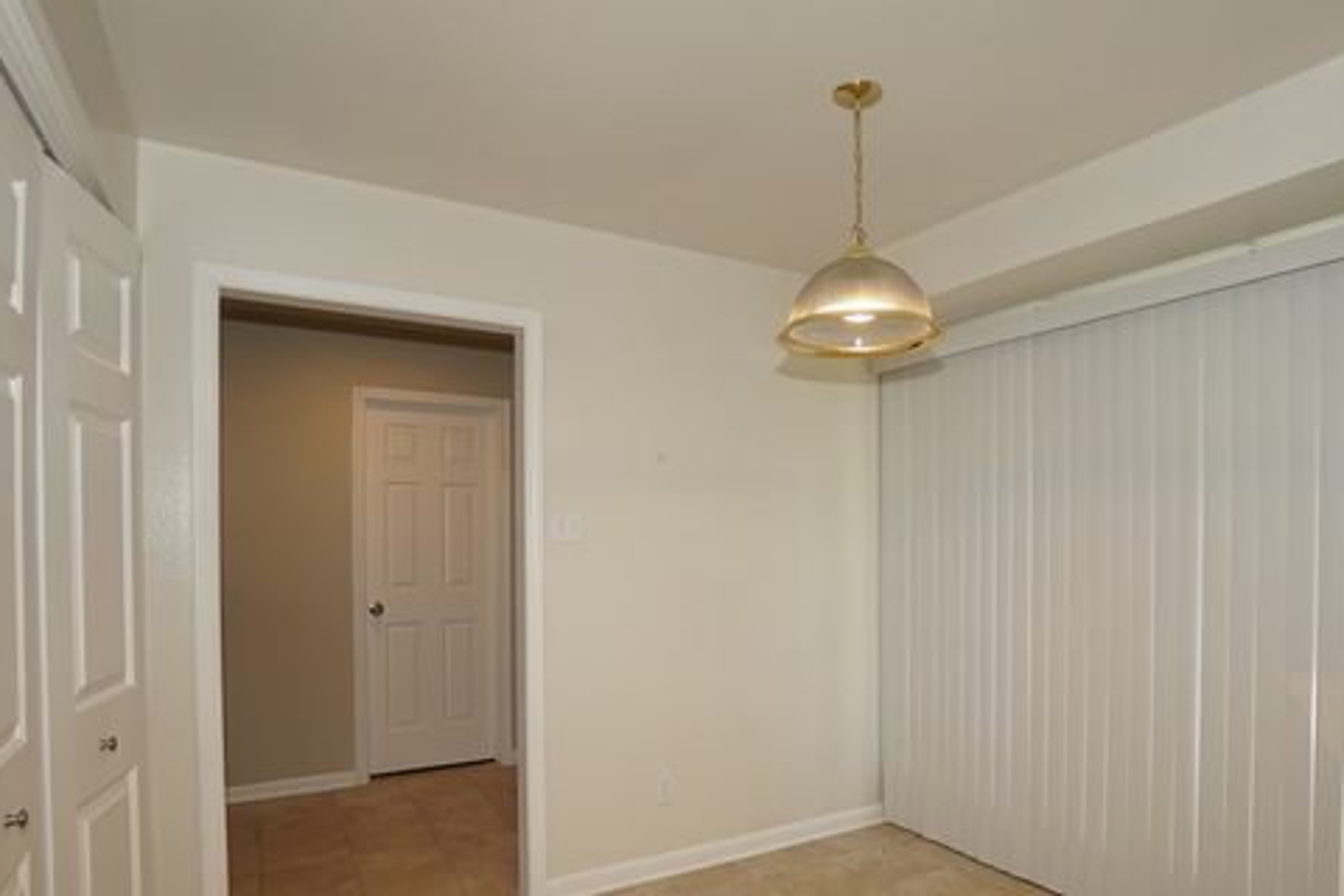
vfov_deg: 61.2
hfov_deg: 83.7
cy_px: 553
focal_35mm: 20
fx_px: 747
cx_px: 748
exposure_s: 1/160
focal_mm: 10
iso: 500
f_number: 4
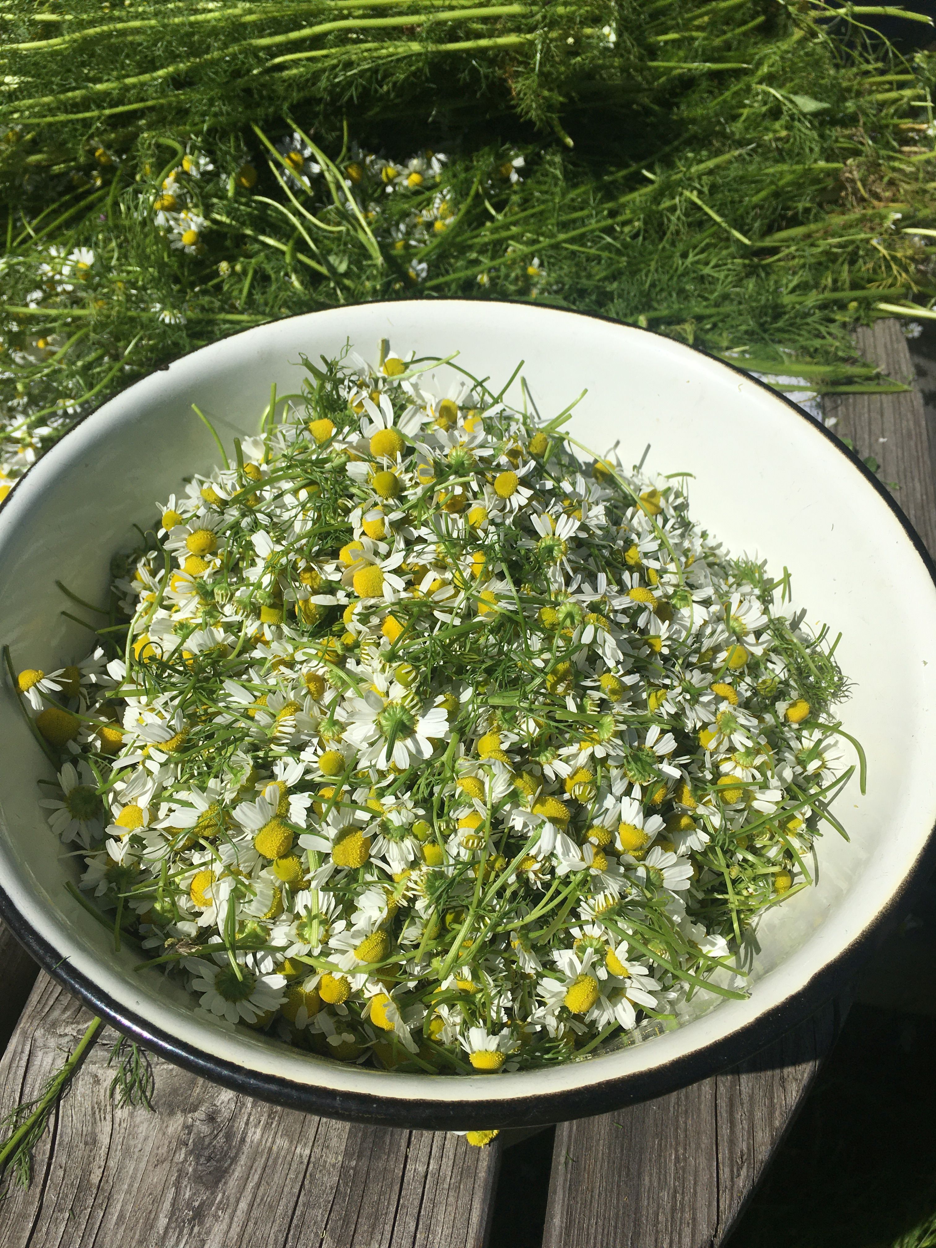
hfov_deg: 48.2
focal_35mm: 29
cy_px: 624
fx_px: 1046
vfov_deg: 61.7
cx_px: 468
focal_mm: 4.15
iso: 25
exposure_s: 1/4808
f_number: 2.2
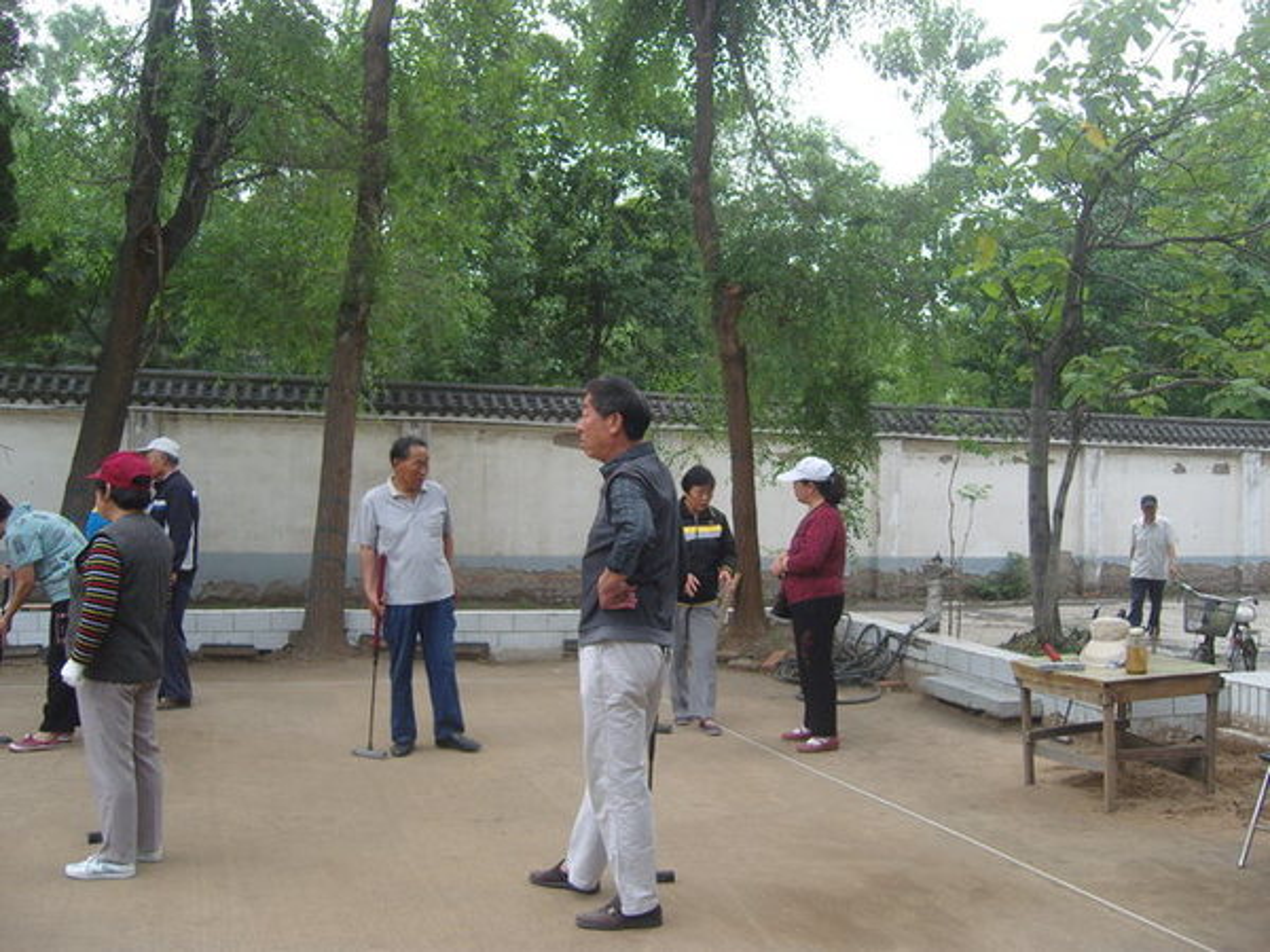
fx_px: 1247
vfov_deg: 41.8
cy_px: 476
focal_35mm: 34
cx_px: 635
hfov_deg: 54.0
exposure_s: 1/320
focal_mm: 7.3
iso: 100
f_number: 2.8
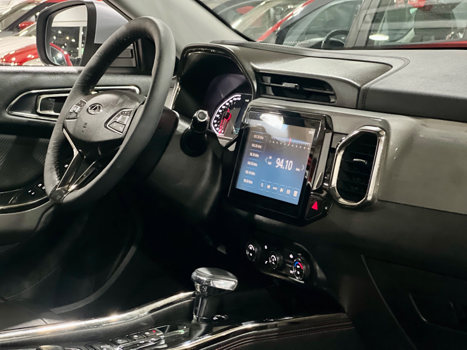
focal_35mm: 77
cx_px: 234
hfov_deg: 25.3
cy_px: 175
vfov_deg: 19.1
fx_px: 1039
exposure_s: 1/15
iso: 1000
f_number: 2.8
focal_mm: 9
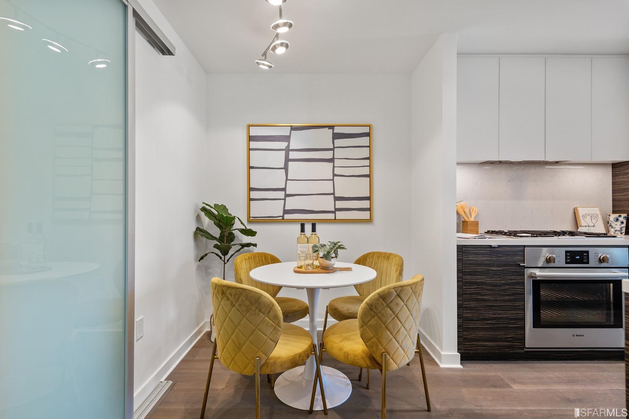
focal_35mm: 18
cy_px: 210
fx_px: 314
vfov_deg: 67.3
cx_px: 314
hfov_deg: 90.0
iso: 125
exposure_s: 1/8
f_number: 6.3
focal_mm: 18
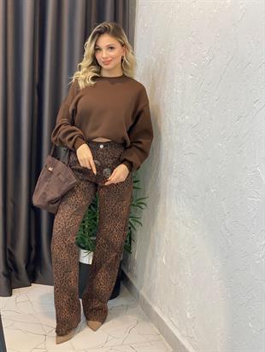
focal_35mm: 52
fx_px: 531
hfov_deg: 28.0
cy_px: 176
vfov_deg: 36.8
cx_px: 132
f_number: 2
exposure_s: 1/100
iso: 125
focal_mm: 6
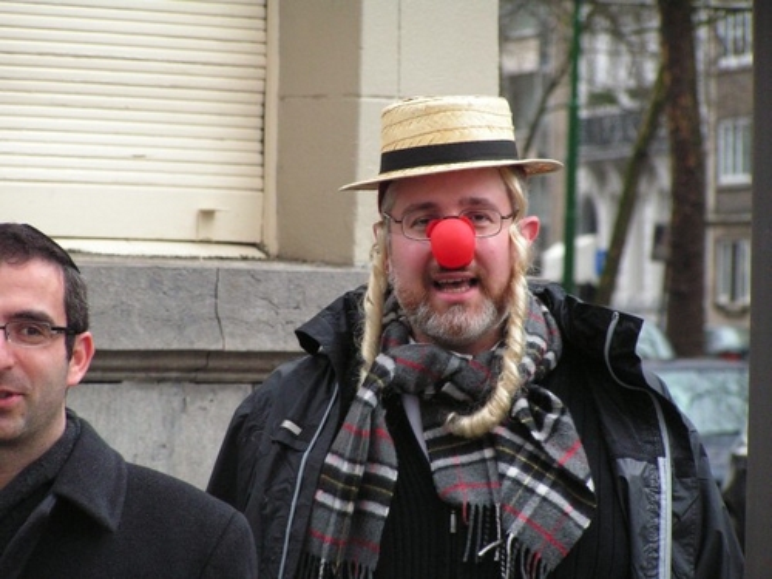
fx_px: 5553
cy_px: 290
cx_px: 386
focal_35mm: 249
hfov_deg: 8.0
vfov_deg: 6.0
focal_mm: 41.4
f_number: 3.2
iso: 200
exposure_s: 1/200
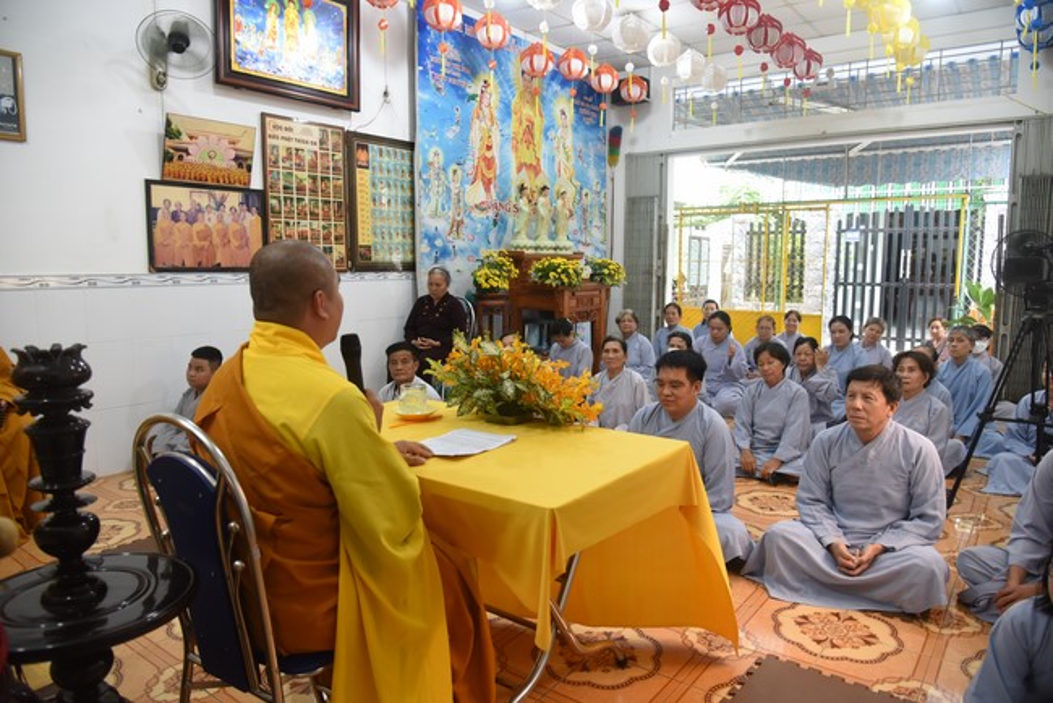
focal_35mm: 24
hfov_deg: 73.7
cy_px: 352
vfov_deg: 53.2
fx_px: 702
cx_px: 526
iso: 1250
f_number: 4
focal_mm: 24
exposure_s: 1/160
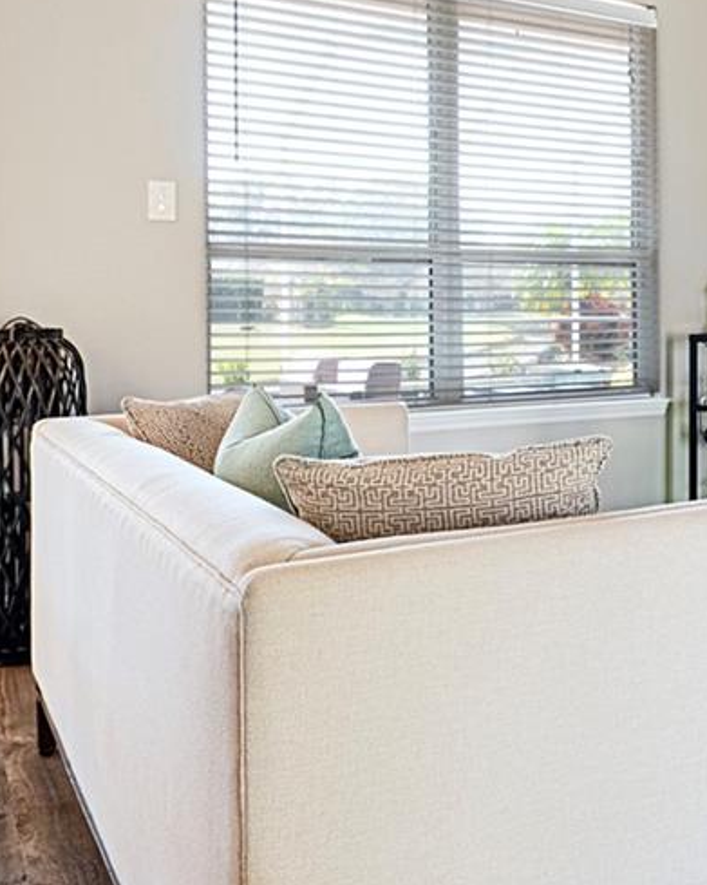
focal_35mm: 43
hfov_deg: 30.2
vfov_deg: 42.4
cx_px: 830
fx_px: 1125
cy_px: 302
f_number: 8
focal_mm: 14
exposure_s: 1/250
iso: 400
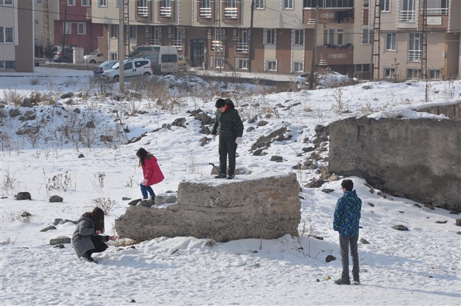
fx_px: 2015
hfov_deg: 13.1
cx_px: 230
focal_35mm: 158
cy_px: 153
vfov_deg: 8.7
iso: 250
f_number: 11
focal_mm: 105
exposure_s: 1/500
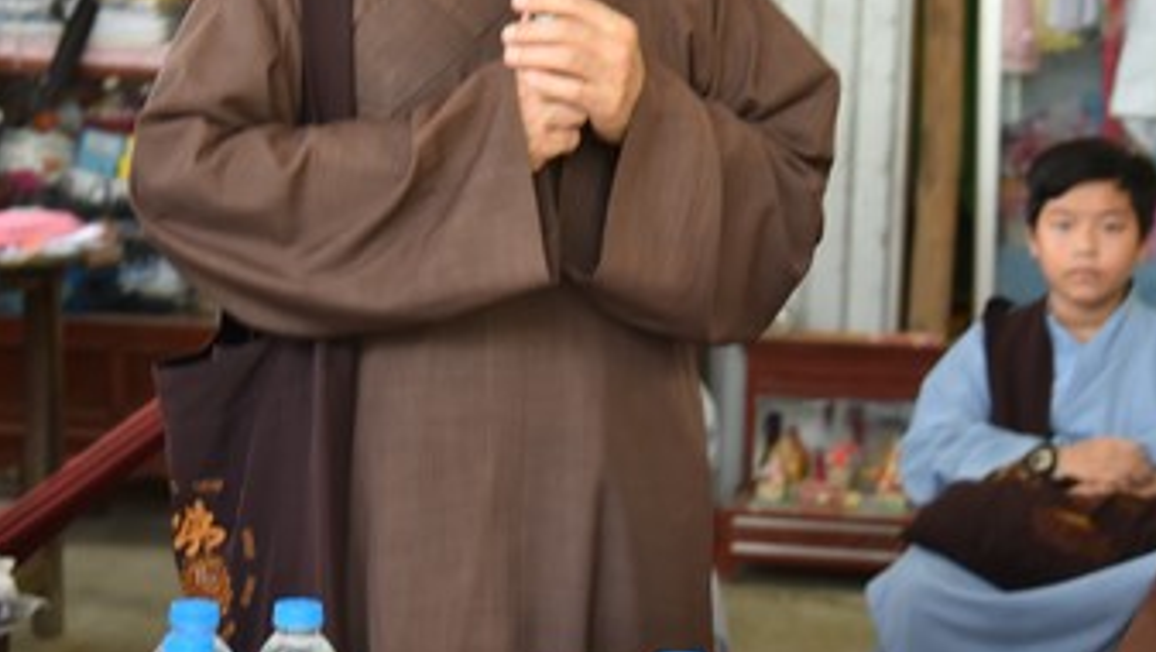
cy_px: 45
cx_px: 600
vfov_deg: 12.4
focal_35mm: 97
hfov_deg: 22.0
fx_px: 2975
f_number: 4
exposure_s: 1/25
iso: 640
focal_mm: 48
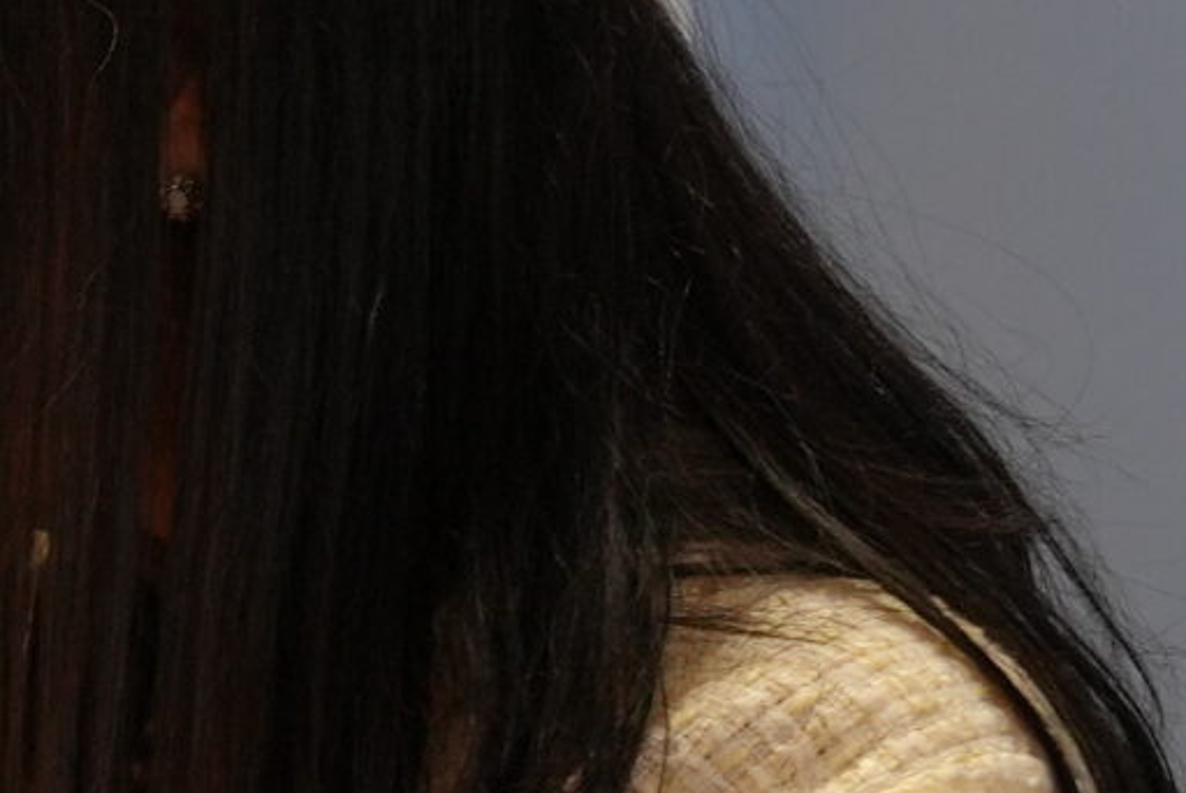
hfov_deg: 13.7
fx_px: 3955
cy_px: 809
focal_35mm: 120
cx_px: -1408
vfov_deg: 11.3
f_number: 4
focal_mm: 24
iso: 1250
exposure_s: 1/160
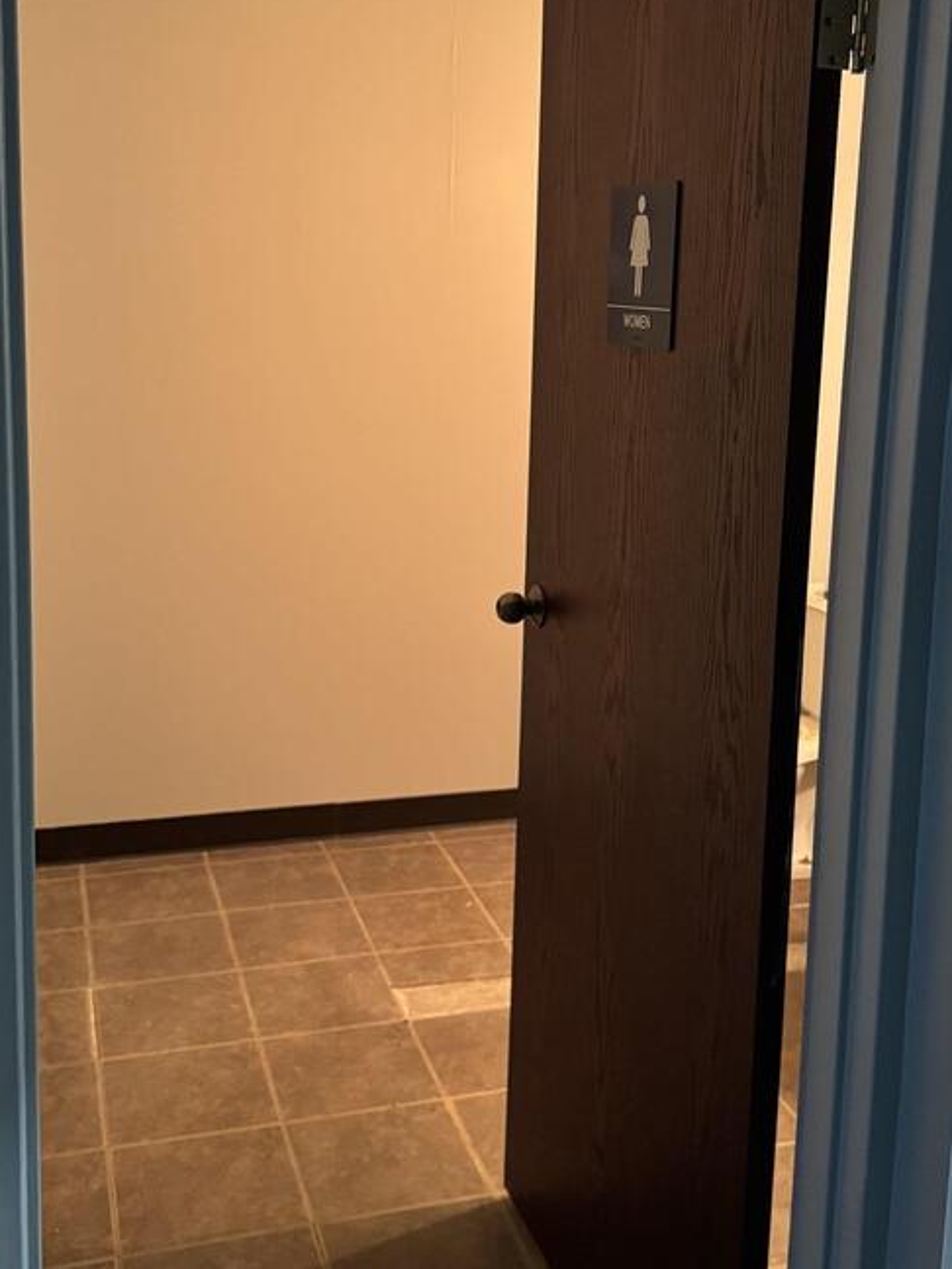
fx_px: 1467
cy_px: 511
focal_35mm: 40
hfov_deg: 35.9
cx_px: 539
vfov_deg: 46.5
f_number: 1.78
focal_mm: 6.76
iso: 800
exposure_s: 1/40
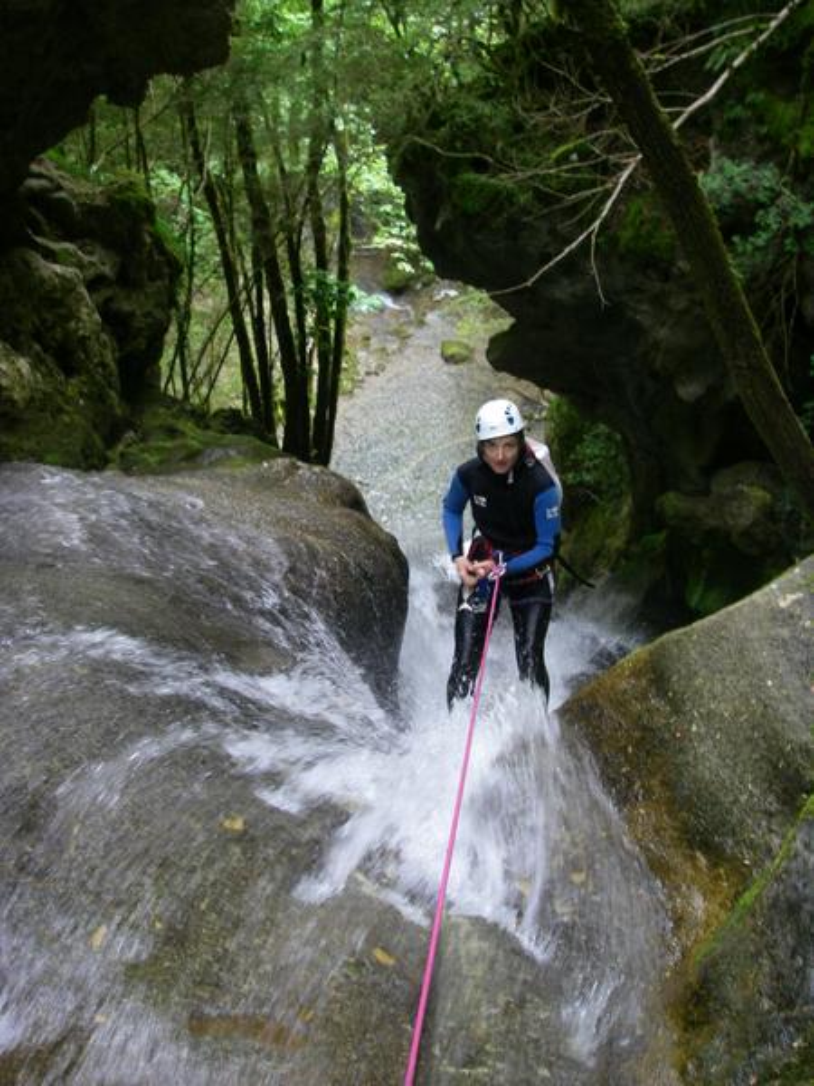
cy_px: 543
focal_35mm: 38
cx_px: 407
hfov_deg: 37.7
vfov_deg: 49.0
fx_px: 1191
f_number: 3.3
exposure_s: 1/50
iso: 125
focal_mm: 6.3
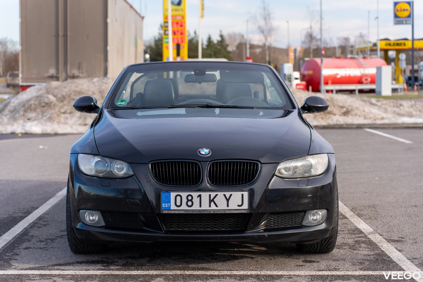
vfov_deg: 18.2
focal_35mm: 75
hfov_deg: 27.0
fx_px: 882
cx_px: 212
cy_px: 141
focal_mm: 75
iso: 160
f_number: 4
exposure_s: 1/400
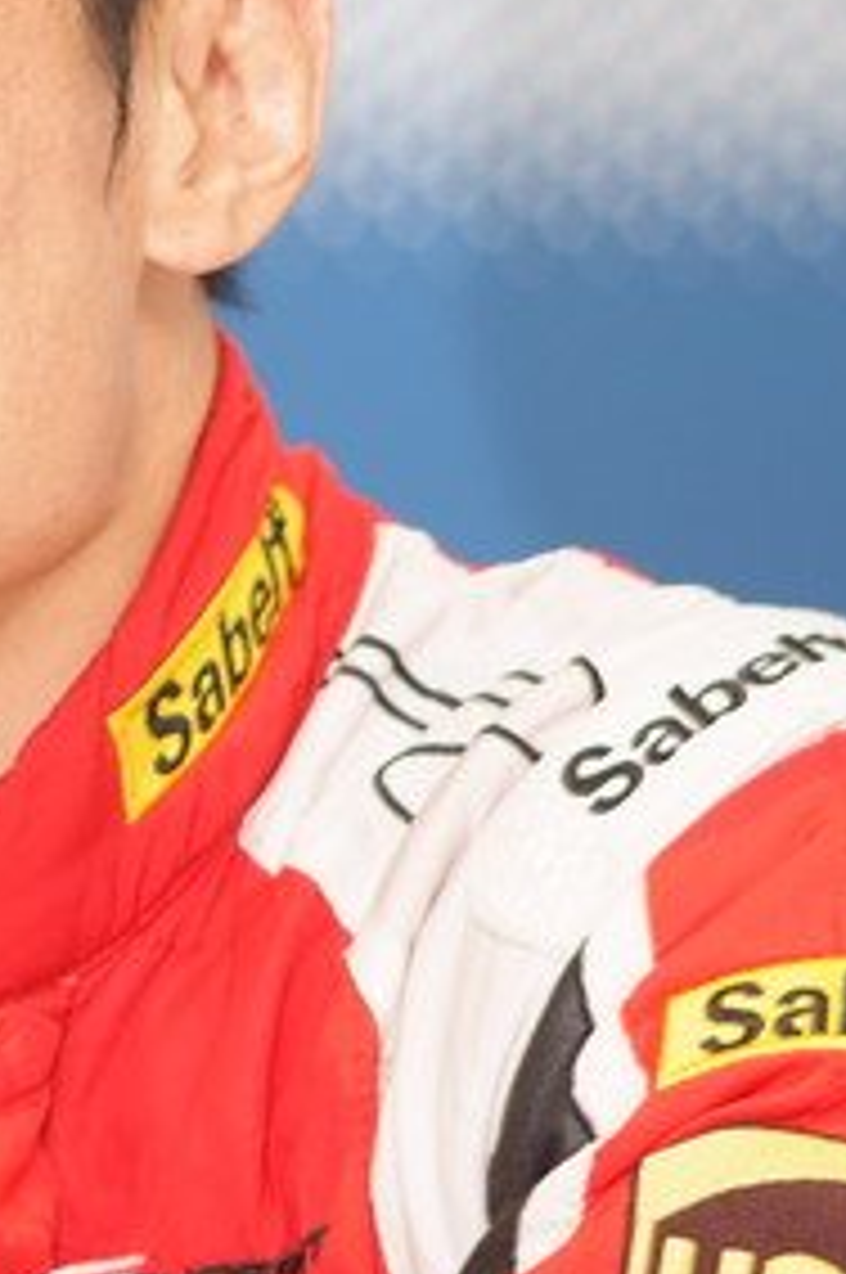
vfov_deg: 3.0
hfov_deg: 2.0
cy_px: 320
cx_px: -432
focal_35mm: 688
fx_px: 24310
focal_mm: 180
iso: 400
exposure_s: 1/125
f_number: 2.8
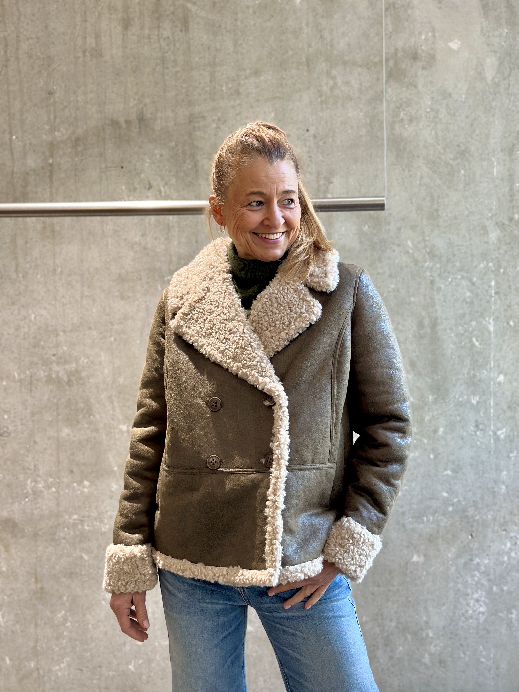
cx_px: 260
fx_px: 960
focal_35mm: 48
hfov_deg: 30.3
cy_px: 346
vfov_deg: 39.7
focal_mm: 6.86
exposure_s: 1/100
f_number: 1.78
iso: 160
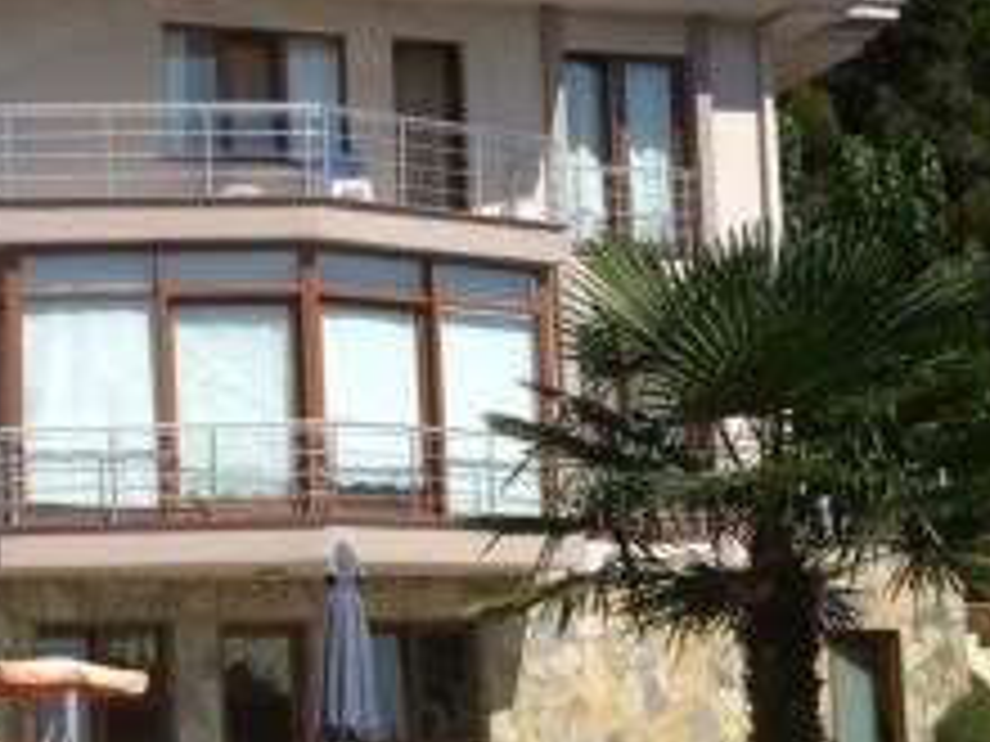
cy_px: 427
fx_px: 2574
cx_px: 162
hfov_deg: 21.4
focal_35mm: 90
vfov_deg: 16.4
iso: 50
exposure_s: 1/2088
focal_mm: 4.13
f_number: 2.4
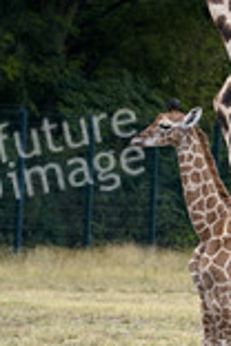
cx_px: 273
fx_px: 4937
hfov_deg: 2.7
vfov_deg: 4.0
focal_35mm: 513
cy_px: 51
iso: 640
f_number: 7.1
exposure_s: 1/250
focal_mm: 200
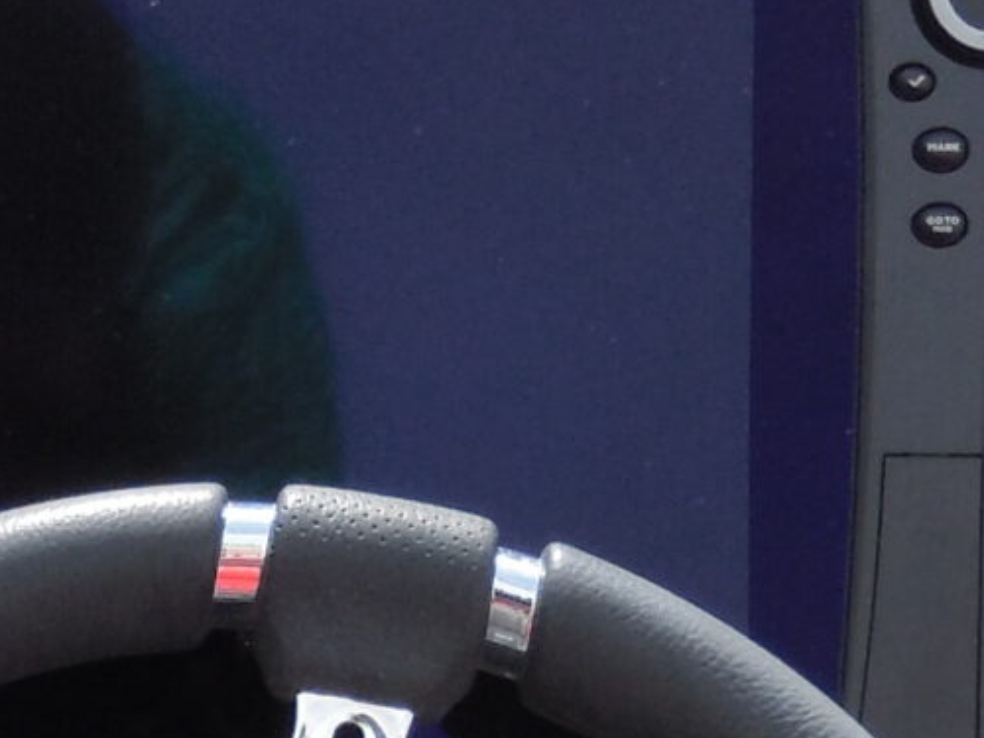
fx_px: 3781
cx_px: -24
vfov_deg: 10.5
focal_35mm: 133
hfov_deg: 14.6
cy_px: 1281
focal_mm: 4.6
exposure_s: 1/640
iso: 125
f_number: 3.5
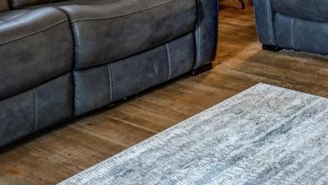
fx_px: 539
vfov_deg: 15.7
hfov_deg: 24.8
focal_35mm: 62
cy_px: -177
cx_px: 508
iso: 1250
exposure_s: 1/30
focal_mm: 16
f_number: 8
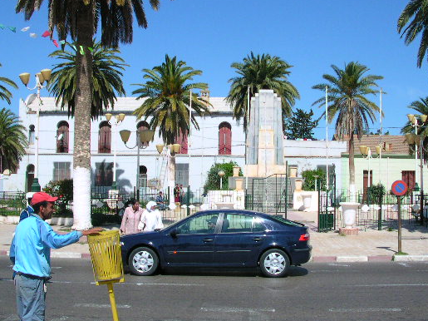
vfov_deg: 31.5
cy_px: 167
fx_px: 569
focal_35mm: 46
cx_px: 239
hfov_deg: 41.2
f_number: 4.5
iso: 100
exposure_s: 1/585
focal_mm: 5.6
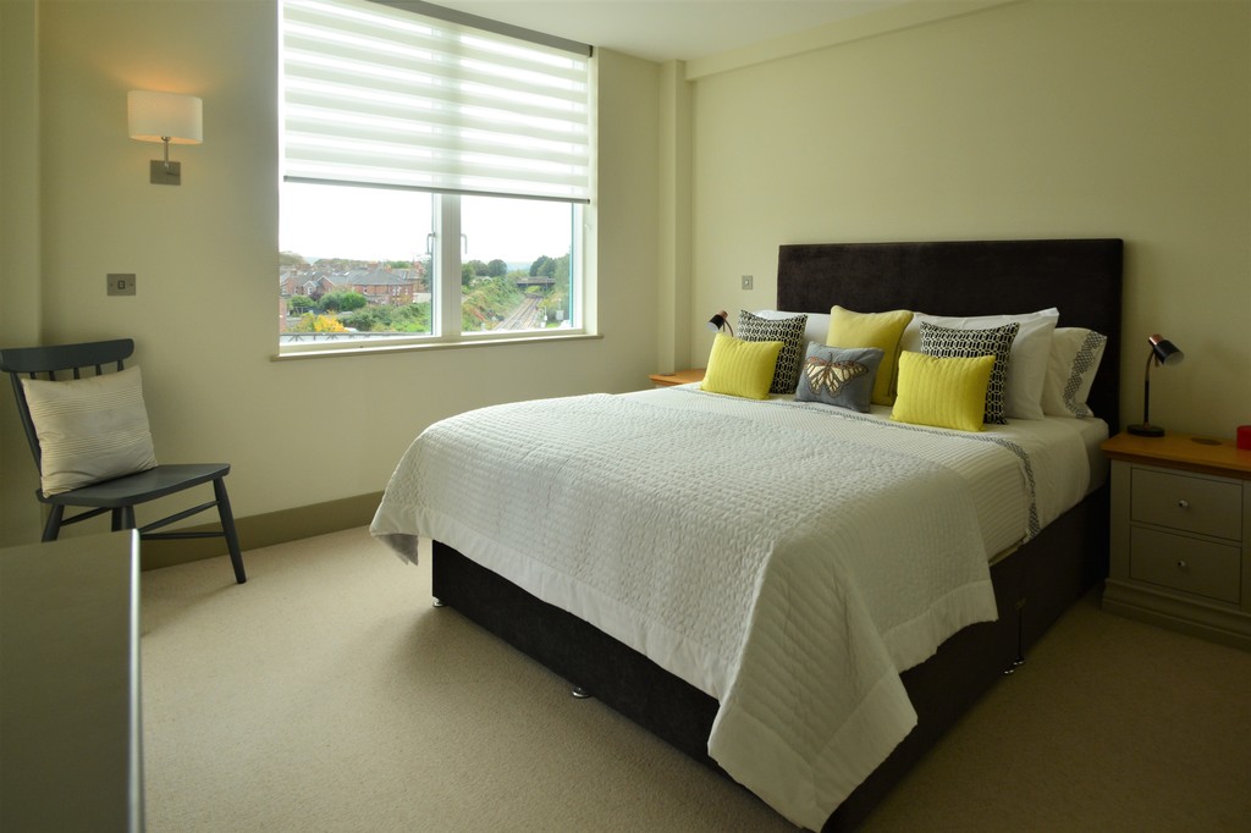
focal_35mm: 15
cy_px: 416
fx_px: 521
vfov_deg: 77.3
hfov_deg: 100.4
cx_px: 626
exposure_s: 1/200
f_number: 7.1
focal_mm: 10
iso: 200
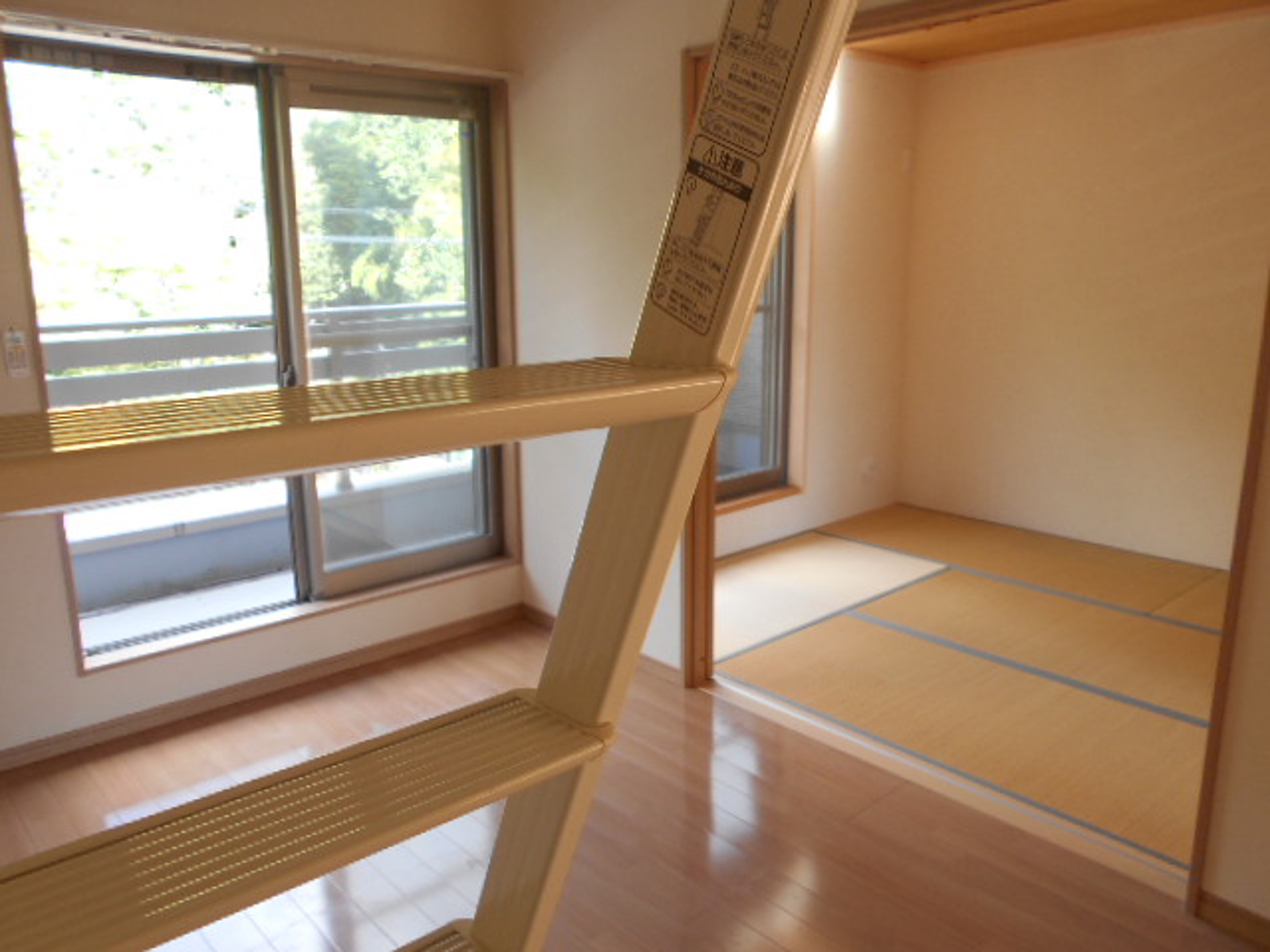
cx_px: 635
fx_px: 954
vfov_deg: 53.1
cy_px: 476
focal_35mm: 26
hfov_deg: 67.3
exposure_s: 1/30
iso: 100
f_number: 3.2
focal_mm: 4.6
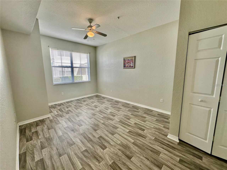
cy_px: 85
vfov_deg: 85.7
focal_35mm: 14
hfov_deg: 102.1
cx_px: 114
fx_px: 92
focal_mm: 2.22
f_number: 2.2
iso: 80
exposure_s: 1/99
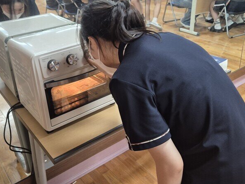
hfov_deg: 50.0
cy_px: 70
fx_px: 262
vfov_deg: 38.5
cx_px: 106
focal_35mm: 37
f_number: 1.8
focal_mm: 5.4
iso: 400
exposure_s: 1/120
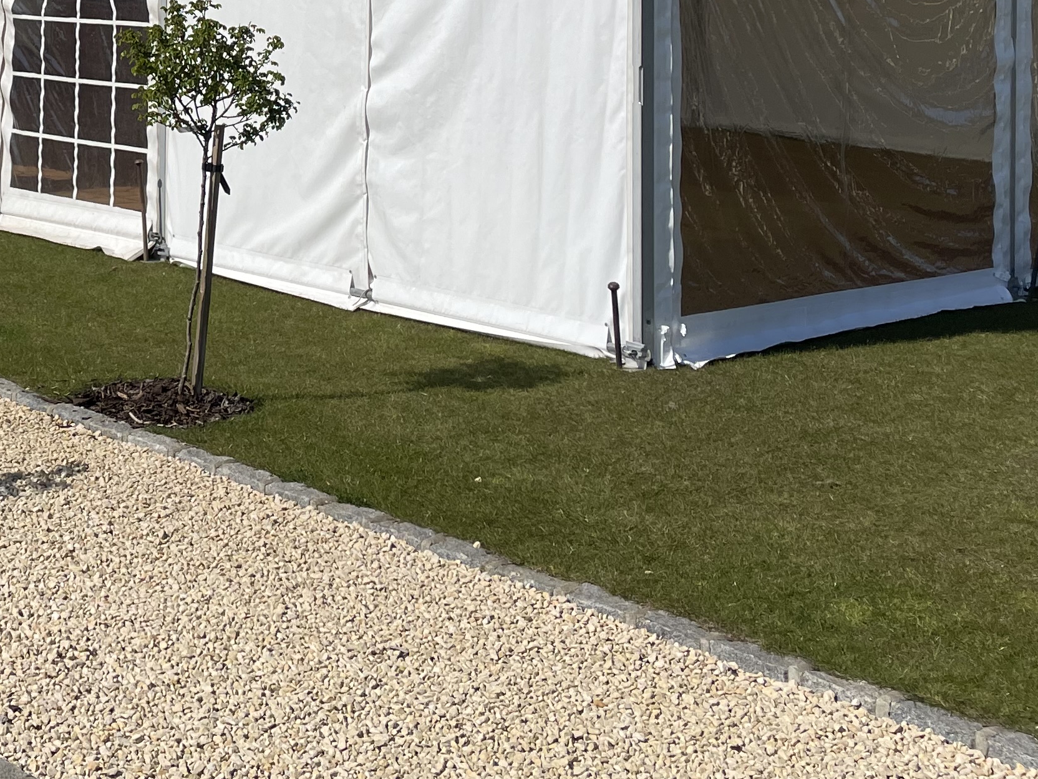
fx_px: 1889
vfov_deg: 21.8
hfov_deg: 29.2
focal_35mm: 63
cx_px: 66
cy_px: -122
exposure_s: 1/8403
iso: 32
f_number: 1.6
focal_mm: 4.2
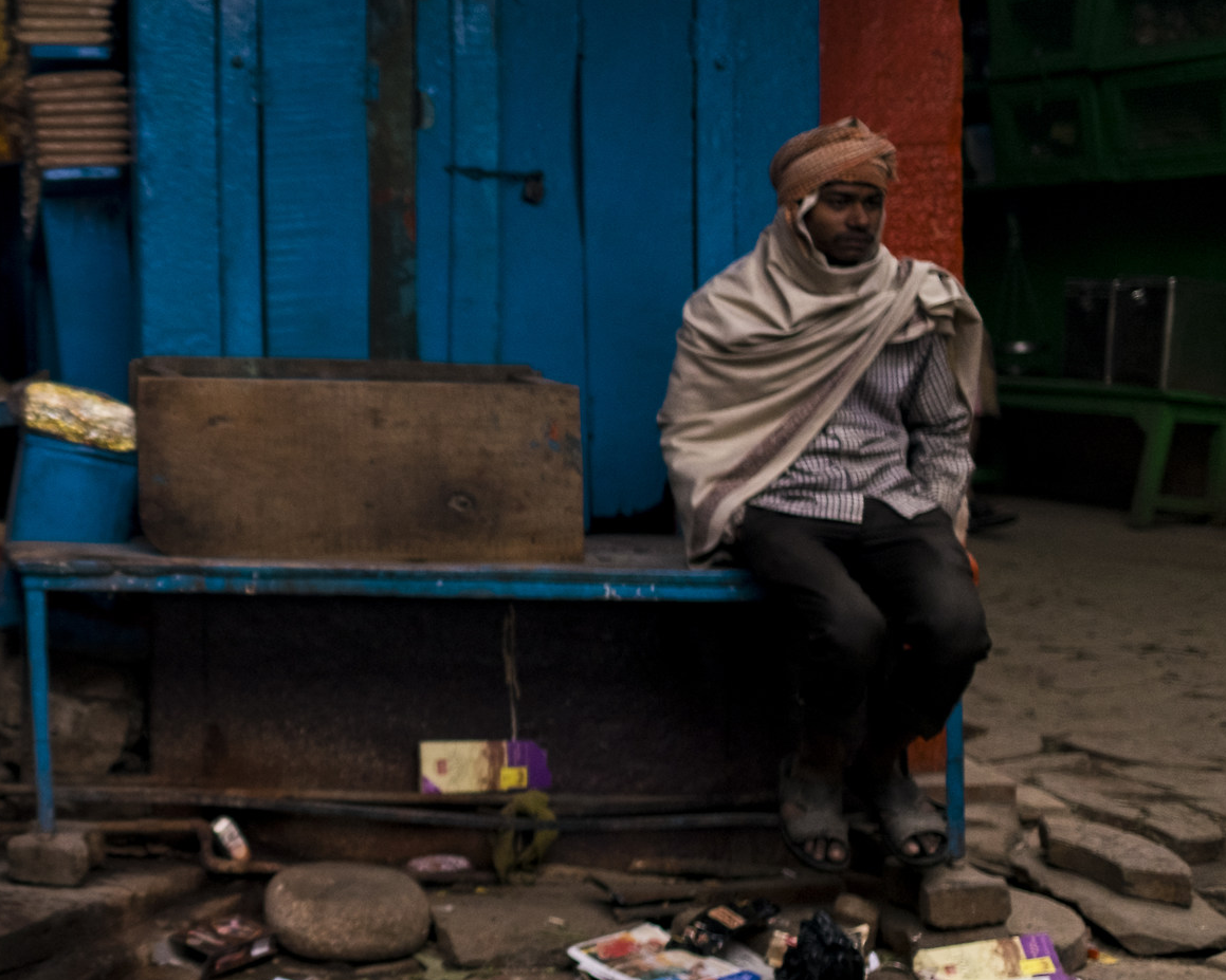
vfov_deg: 22.4
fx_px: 2467
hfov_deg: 26.4
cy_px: 647
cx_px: -4
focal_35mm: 68
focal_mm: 23
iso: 400
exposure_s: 1/250
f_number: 1.4
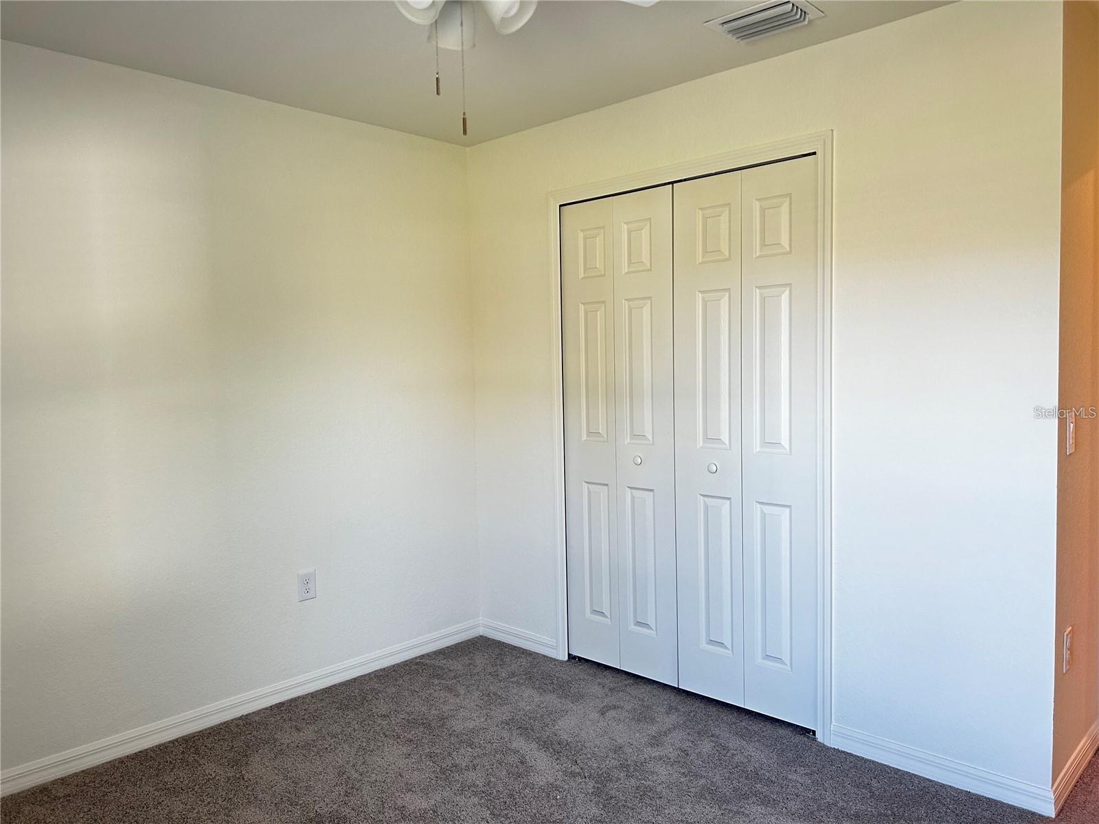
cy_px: 412
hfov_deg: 67.3
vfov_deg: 53.1
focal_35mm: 26
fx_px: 825
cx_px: 550
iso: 125
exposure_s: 1/60
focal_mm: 5.7
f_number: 1.5
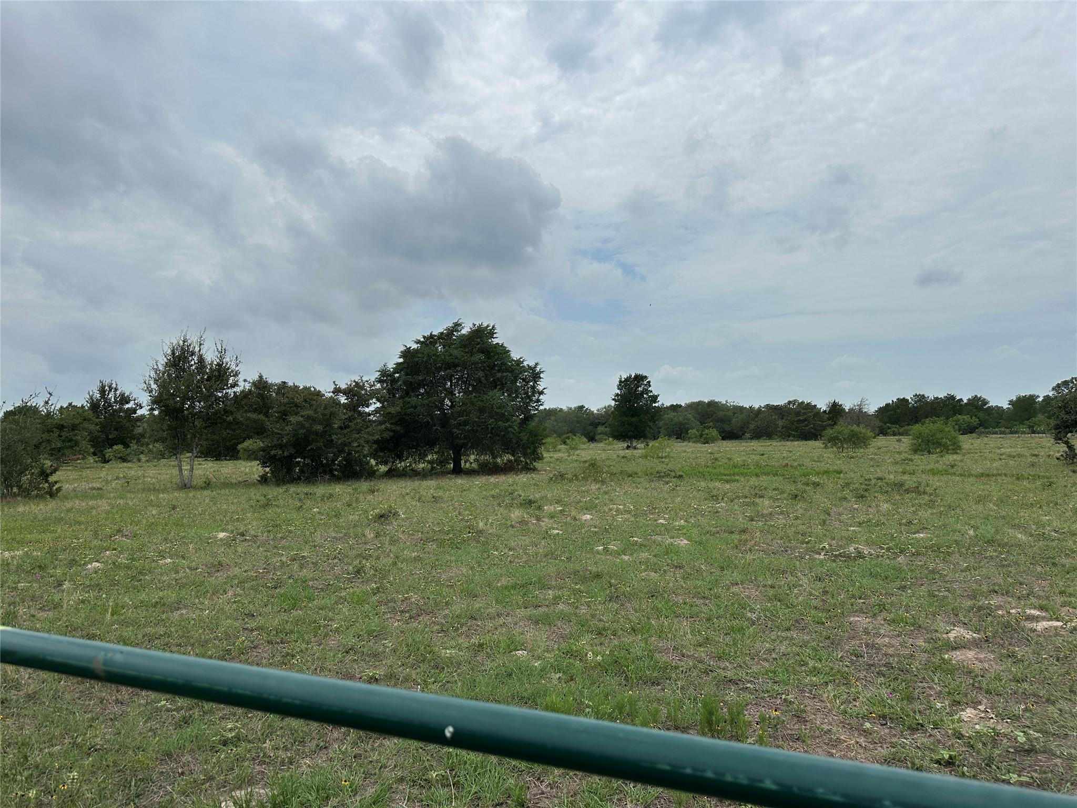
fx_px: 747
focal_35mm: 24
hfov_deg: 71.6
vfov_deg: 56.8
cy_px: 404
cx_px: 538
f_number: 1.78
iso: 80
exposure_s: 1/9709
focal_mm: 6.86
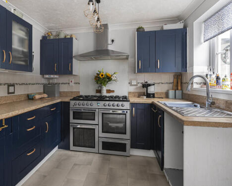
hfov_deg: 76.6
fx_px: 144
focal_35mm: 21
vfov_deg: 65.2
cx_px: 91
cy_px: 79
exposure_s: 1.3
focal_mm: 16
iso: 160
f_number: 8
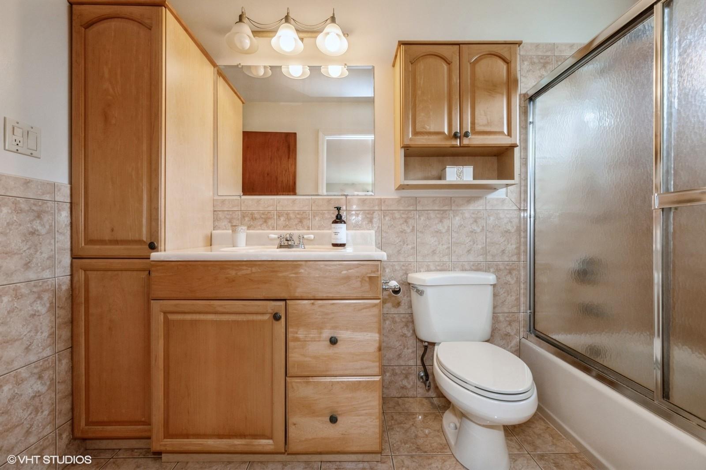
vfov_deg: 77.3
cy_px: 235
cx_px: 353
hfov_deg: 100.4
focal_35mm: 15
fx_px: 294
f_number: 11
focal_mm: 15
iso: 400
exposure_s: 1/10
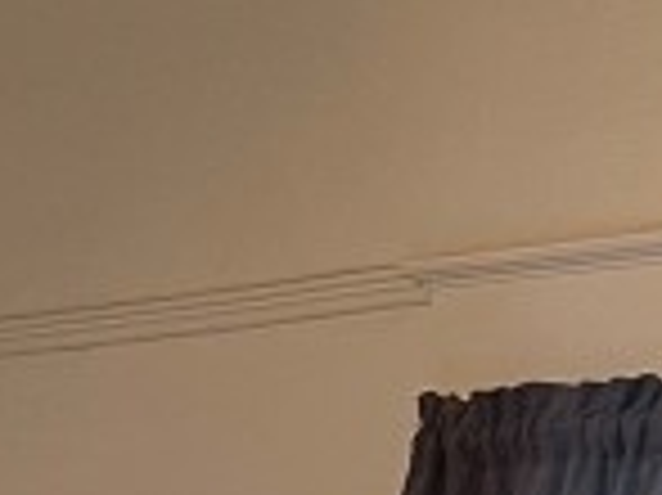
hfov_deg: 9.6
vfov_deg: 7.4
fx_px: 3459
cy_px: 1354
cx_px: -946
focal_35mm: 181
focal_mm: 5.7
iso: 125
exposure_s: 1/60
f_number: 1.5
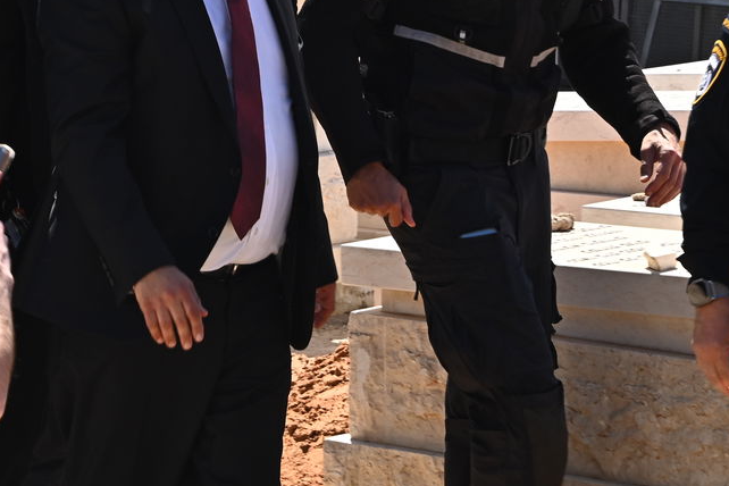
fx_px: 6621
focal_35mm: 327
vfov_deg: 4.2
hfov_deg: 6.3
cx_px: 156
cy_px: -32
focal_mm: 150
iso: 320
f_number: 18
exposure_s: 1/125
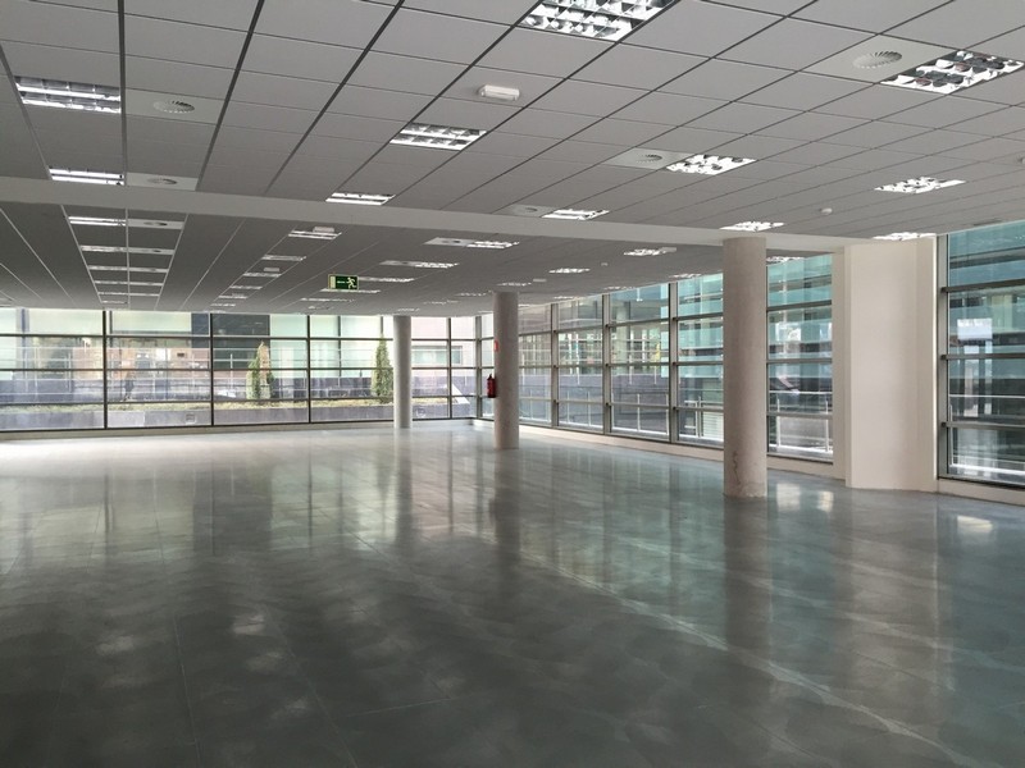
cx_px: 512
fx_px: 859
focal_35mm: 29
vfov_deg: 48.2
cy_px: 384
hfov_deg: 61.7
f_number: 2.2
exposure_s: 1/30
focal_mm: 4.15
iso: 80
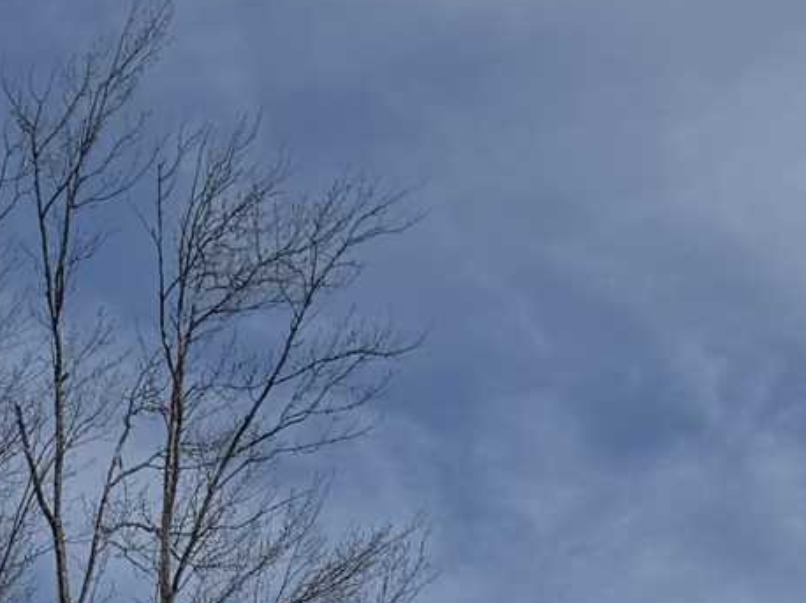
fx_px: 3747
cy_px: 1582
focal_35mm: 161
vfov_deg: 8.3
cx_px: -583
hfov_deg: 11.5
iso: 80
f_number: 1.78
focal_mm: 6.76
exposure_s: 1/11905
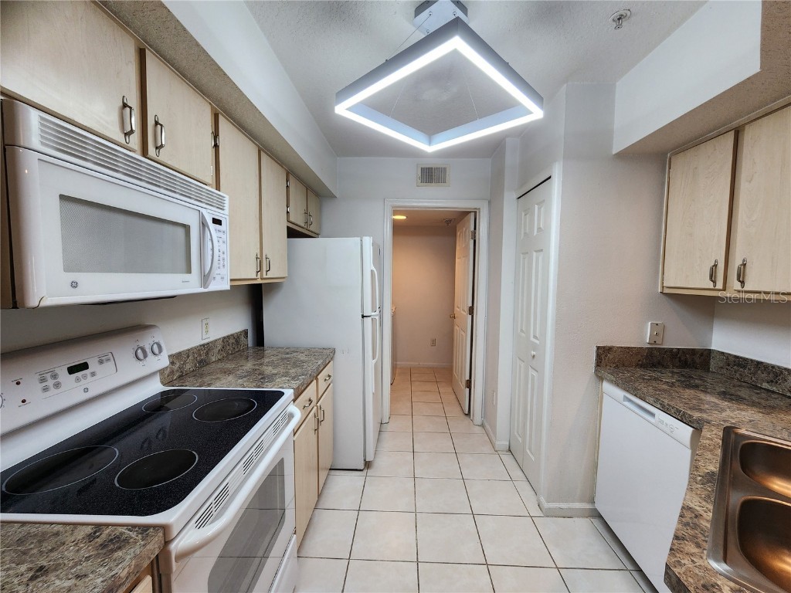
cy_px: 296
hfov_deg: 106.2
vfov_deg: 89.9
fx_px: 297
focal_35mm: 13
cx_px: 396
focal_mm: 2.2
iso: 125
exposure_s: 1/60
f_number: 2.2
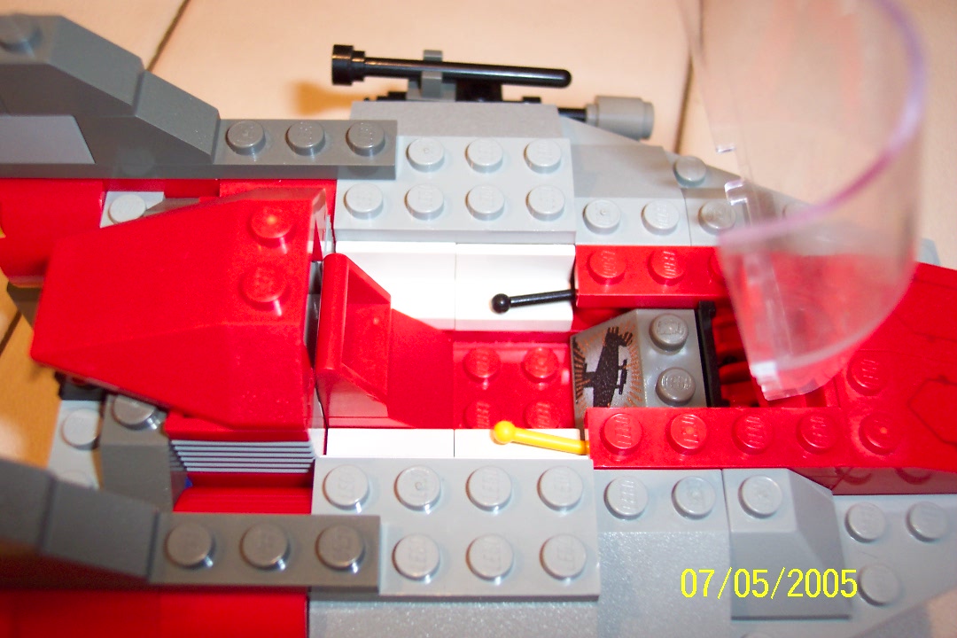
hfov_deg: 50.7
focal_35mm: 38
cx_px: 478
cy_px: 319
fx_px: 1010
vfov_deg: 35.1
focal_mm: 8
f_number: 2.8
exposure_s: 1/30
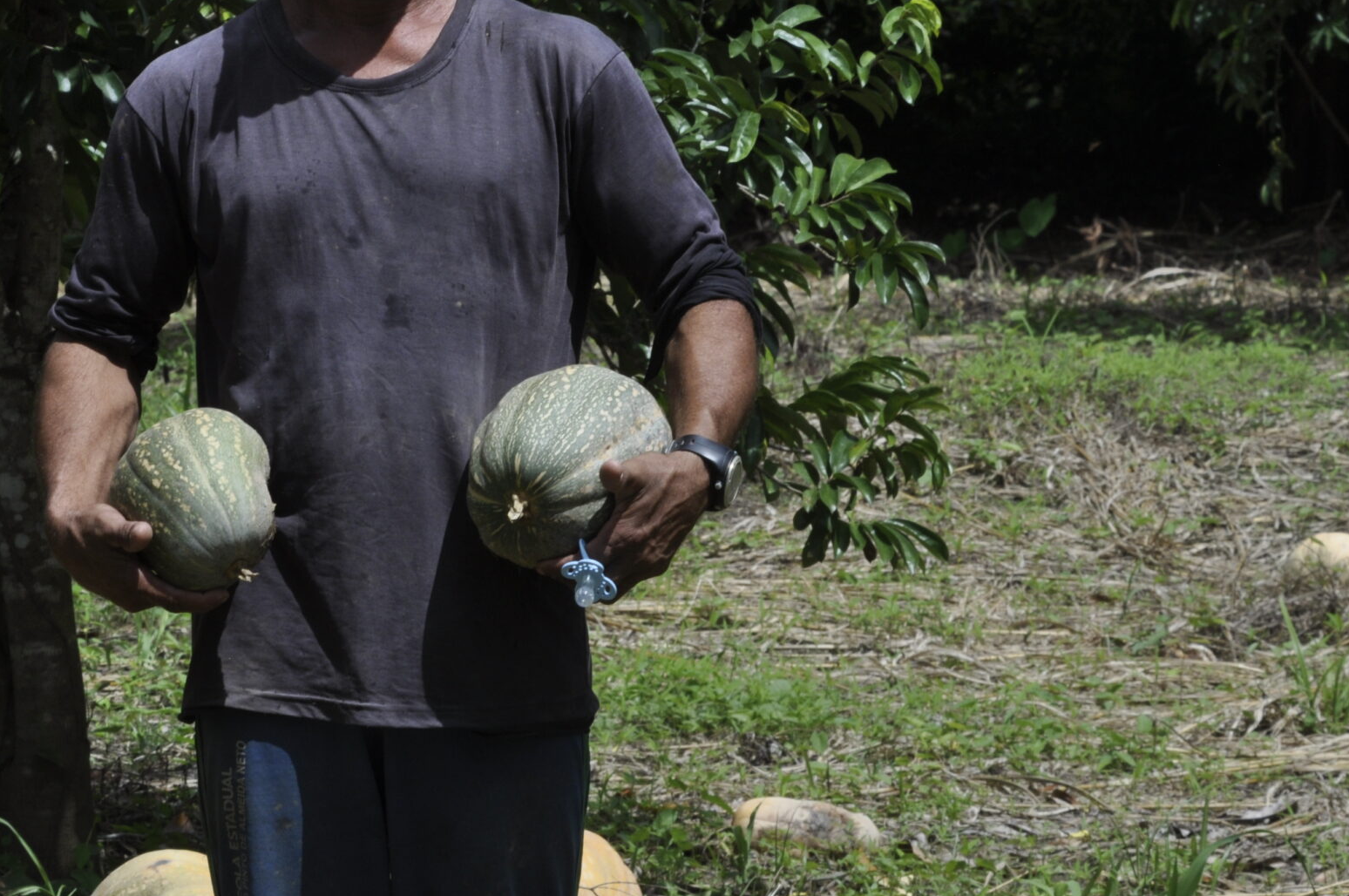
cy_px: 244
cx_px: 403
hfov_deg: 8.1
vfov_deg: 5.4
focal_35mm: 253
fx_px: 9468
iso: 250
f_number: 8
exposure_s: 1/320
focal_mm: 102
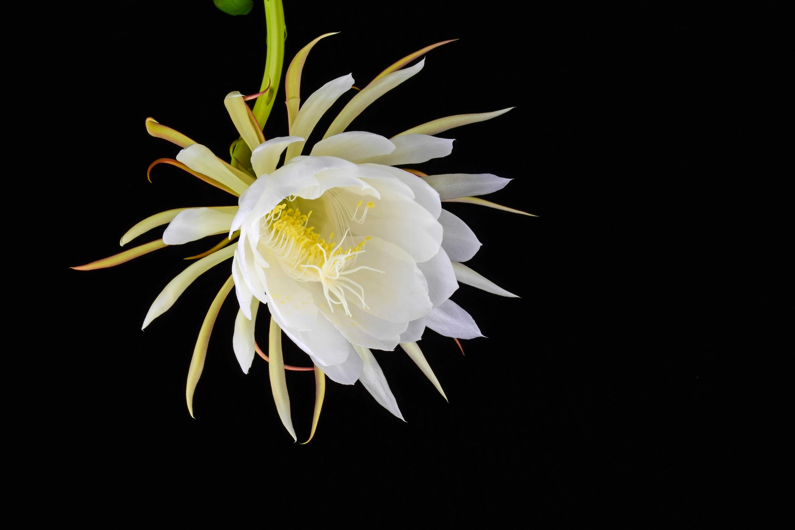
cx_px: 398
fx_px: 1491
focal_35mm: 68
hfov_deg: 29.9
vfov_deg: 20.2
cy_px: 265
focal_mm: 45
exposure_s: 1/1.3
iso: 100
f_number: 29
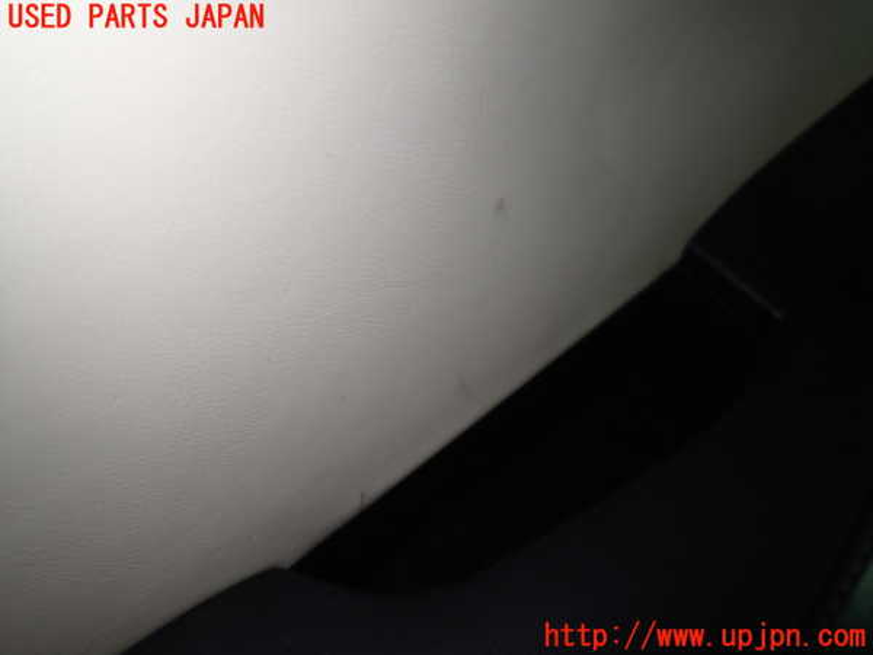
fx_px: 630
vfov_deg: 54.9
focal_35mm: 25
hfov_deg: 69.4
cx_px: 436
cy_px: 328
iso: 100
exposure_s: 1/80
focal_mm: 4.5
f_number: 2
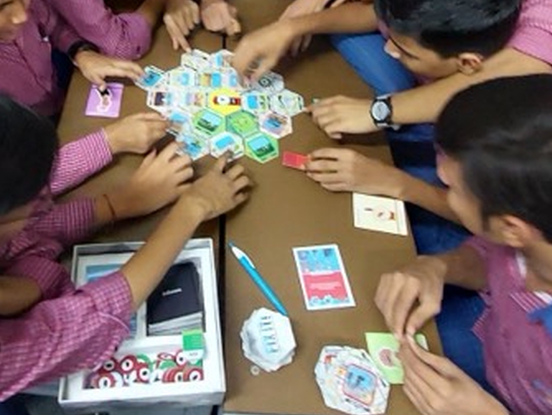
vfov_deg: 42.4
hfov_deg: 57.0
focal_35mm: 31
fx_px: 495
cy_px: 56
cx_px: 183
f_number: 2.2
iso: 400
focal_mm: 1.74
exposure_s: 1/25
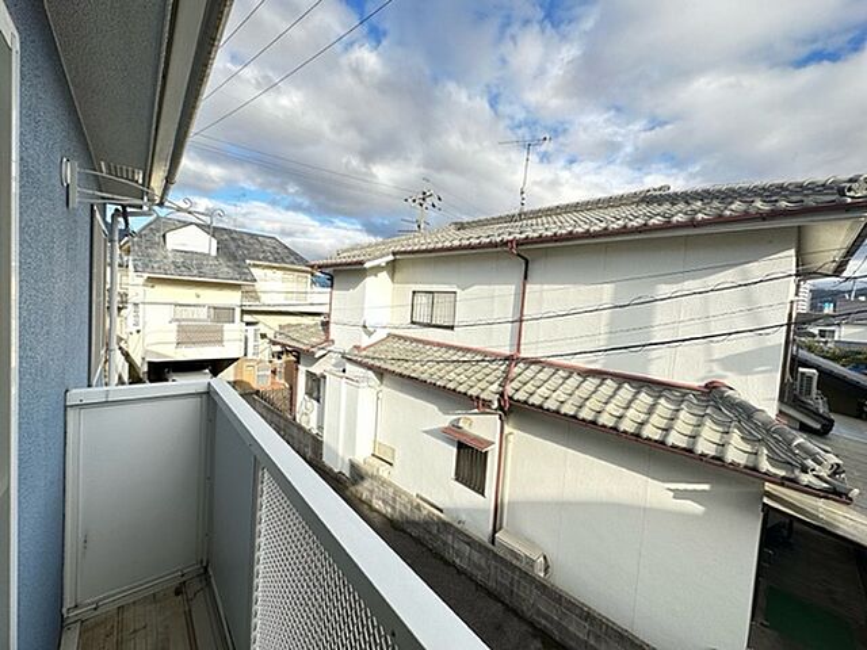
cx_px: 434
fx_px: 351
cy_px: 325
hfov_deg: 102.1
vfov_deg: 85.7
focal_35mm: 14
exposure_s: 1/427
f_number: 2.2
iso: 40
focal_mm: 2.22
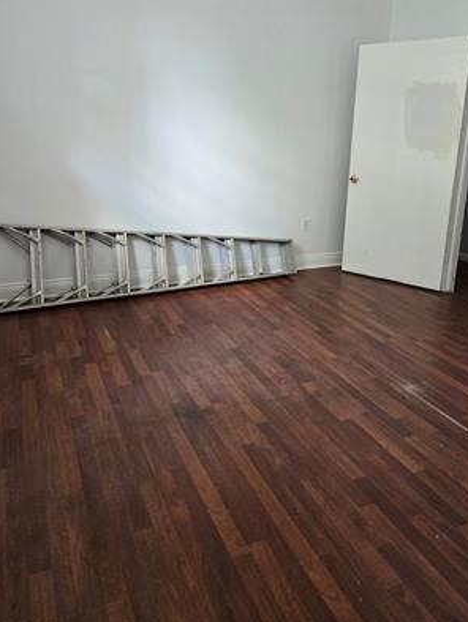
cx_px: 255
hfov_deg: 49.7
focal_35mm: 28
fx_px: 504
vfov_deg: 62.9
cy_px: 249
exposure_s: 1/120
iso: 500
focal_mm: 5.4
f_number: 1.8
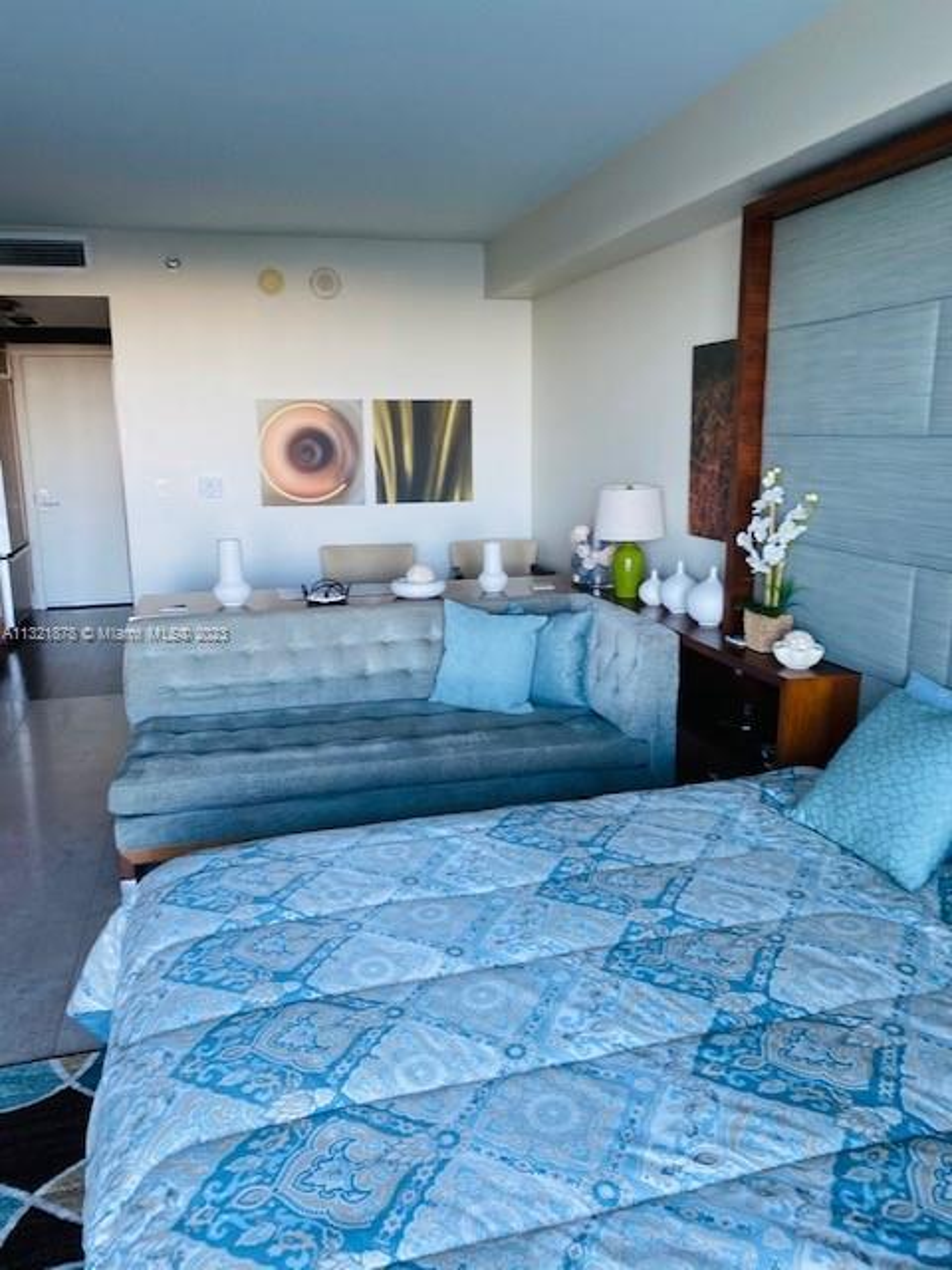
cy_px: 635
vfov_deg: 67.3
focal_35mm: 26
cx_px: 476
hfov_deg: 53.1
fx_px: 953
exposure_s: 1/60
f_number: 1.8
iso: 200
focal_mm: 4.25
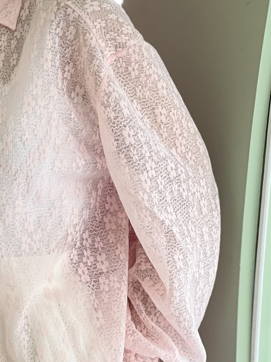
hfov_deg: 9.2
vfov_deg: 12.3
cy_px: 106
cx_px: -5
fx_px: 1670
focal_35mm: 160
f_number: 2.8
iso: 80
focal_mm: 9
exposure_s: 1/100
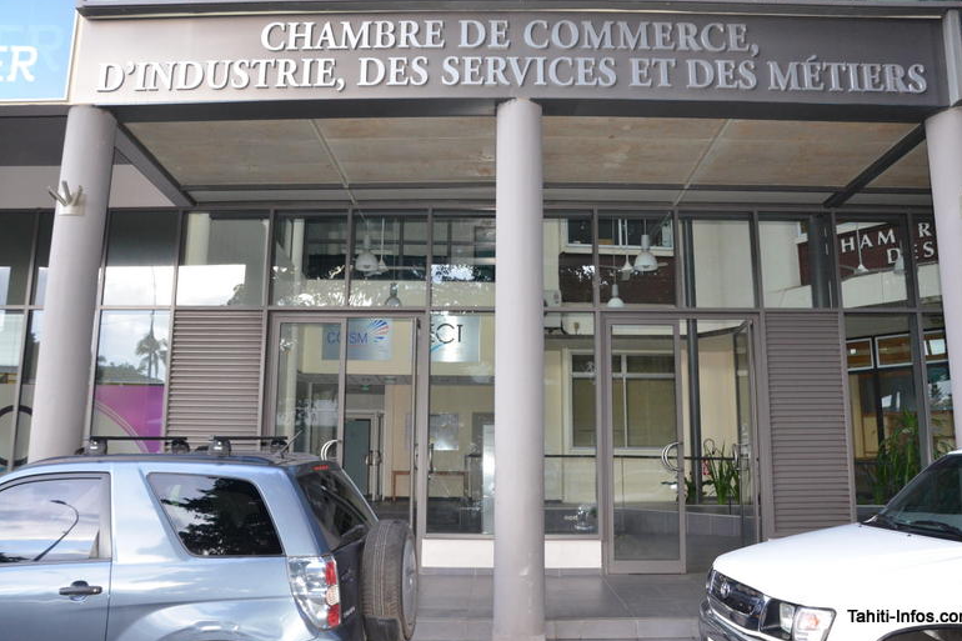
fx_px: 748
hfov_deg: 65.5
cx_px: 498
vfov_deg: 46.4
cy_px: 316
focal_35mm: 28
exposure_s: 1/250
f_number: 7.1
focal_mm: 18
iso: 2000
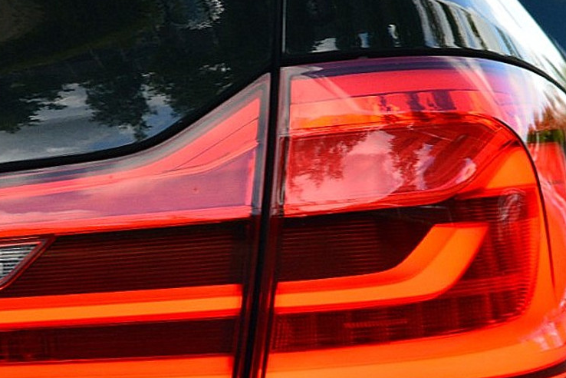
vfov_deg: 6.8
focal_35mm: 203
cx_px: 244
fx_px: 3191
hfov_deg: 10.1
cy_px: 182
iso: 400
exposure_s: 1/200
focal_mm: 52
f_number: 10
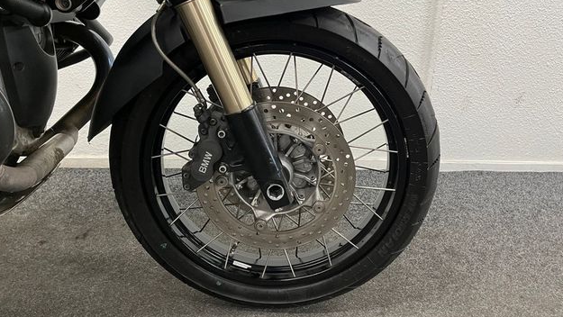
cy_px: 134
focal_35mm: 29
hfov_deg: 66.1
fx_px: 433
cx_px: 281
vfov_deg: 40.1
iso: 200
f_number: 1.6
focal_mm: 5.1
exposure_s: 1/50
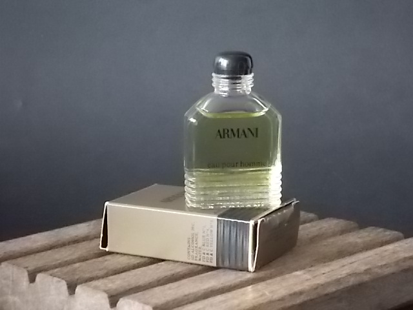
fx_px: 1348
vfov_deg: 13.1
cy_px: 155
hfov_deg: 17.4
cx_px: 206
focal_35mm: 113
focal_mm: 20.1
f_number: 6
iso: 800
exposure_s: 1/30
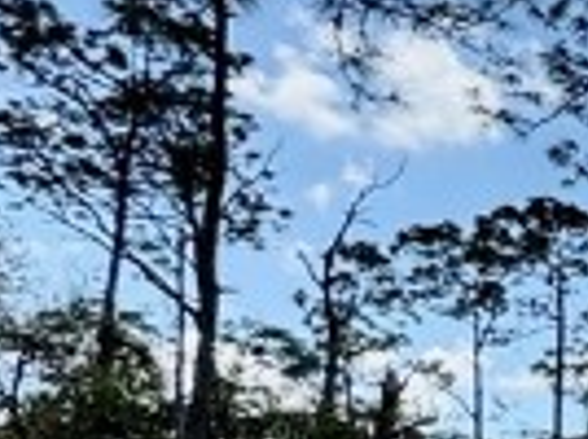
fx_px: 1814
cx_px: 1812
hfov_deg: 11.0
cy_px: 641
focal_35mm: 107
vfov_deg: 13.1
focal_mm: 2.22
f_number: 2.2
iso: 50
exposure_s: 1/1976
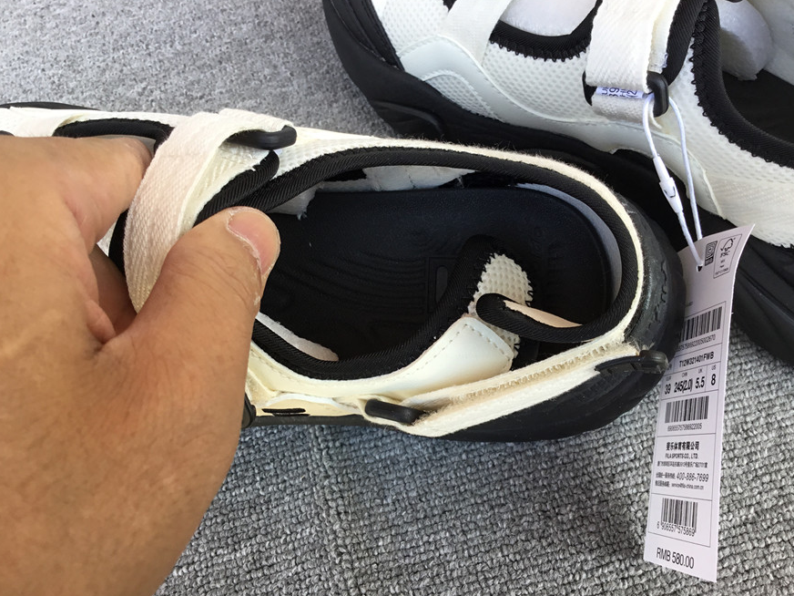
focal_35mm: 32
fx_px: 734
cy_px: 302
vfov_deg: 44.2
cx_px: 398
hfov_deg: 56.8
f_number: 2.4
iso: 32
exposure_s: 1/100
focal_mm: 3.3
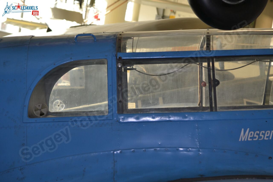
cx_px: 136
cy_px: 91
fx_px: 887
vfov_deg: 11.7
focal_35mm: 117
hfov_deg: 17.5
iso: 400
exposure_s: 1/125
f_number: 5.6
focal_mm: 78
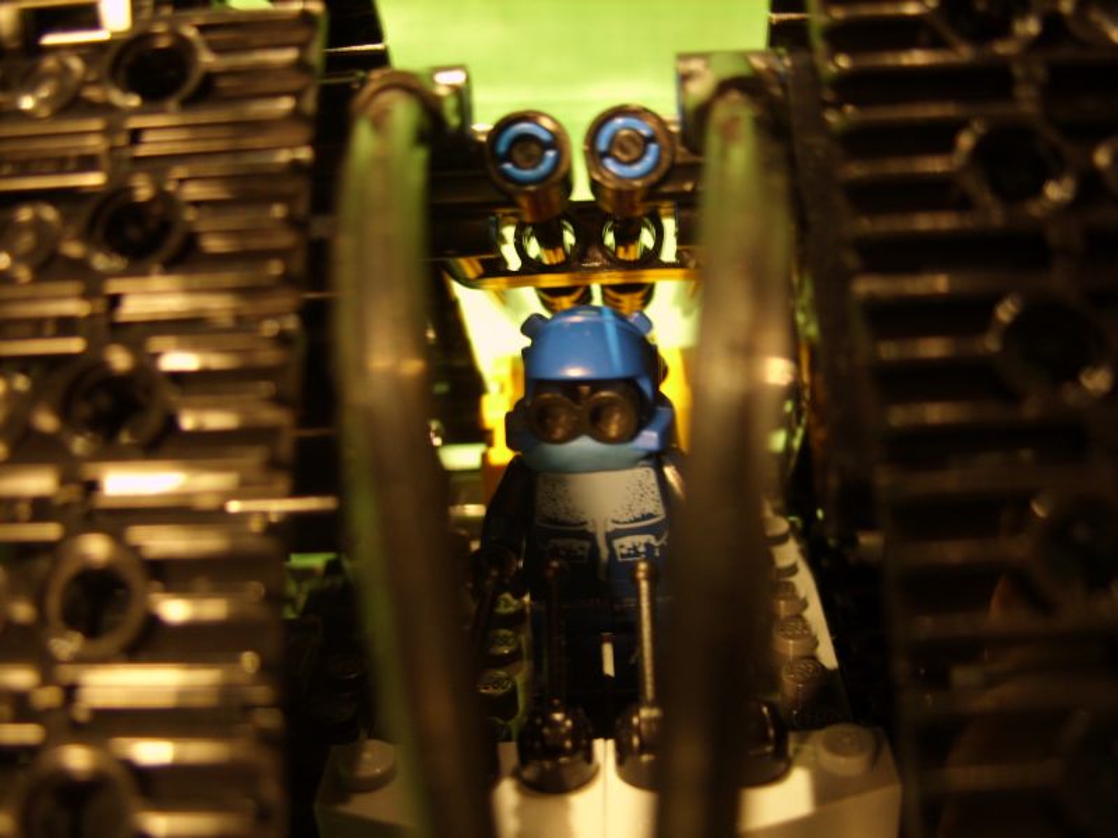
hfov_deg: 49.0
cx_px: 559
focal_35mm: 38
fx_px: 1227
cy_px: 419
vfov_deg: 37.7
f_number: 2.8
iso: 100
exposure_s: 1/3
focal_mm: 7.8
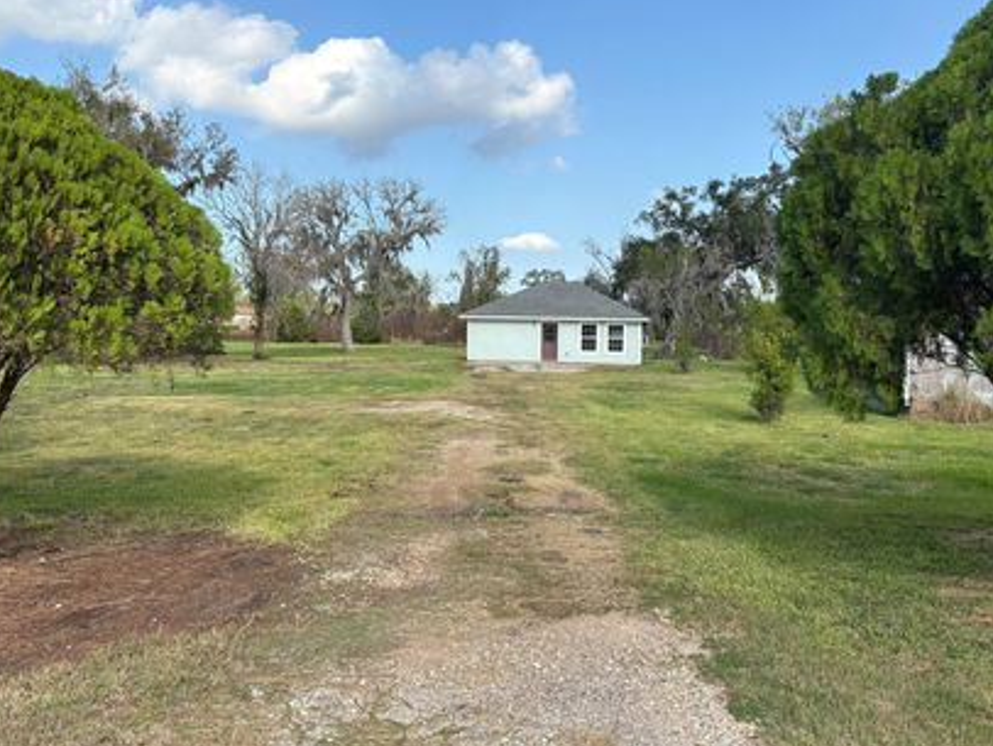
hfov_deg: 56.8
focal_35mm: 32
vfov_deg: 44.2
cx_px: 511
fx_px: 918
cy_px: 361
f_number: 1.6
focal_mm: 5.96
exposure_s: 1/2538
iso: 50
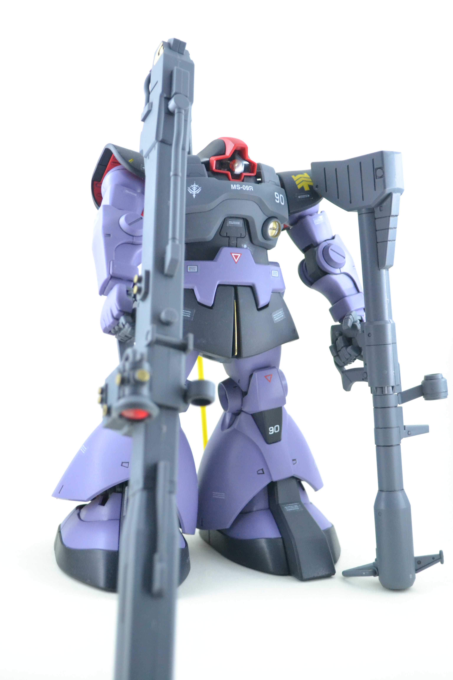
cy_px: 340
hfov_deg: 26.5
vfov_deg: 38.9
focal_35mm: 51
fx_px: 963
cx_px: 226
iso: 3200
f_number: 5
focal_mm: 34
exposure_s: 1/160
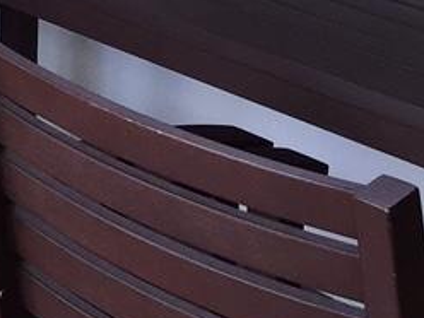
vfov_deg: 7.1
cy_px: -554
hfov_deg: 8.7
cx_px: -833
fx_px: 2339
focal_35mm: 191
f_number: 2.2
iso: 32
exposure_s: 1/67
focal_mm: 4.15
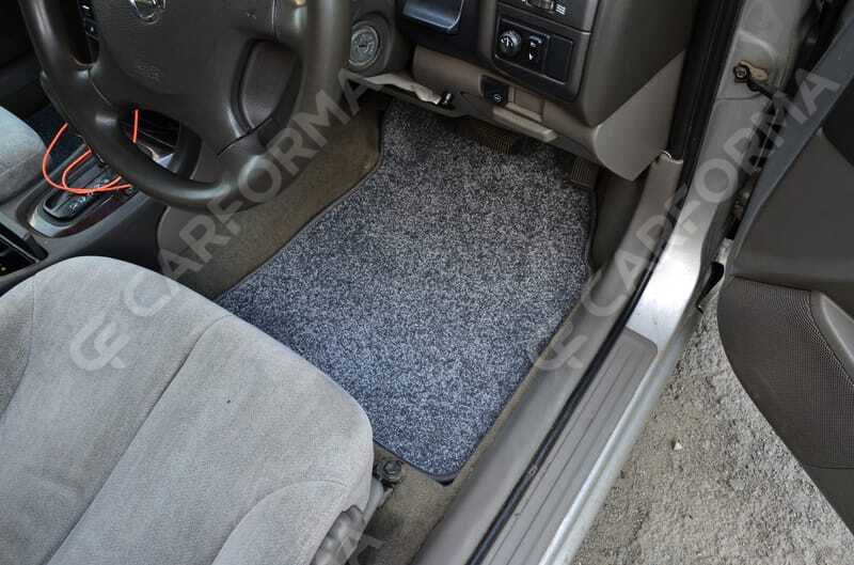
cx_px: 427
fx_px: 639
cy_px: 282
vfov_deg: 47.7
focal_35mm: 27
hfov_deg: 67.5
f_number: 8
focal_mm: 18
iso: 400
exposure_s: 1/15
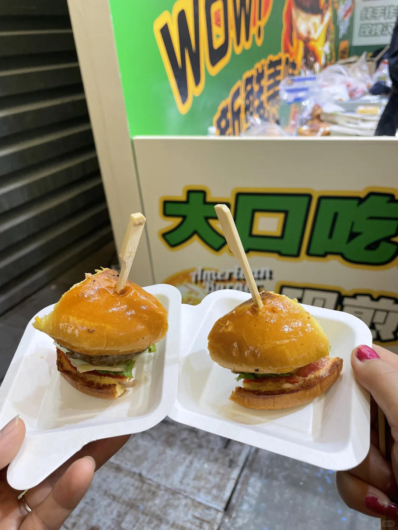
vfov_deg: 67.3
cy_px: 265
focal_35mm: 26
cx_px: 199
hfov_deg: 53.1
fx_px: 399
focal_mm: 4.2
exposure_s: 1/100
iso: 125
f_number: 1.6
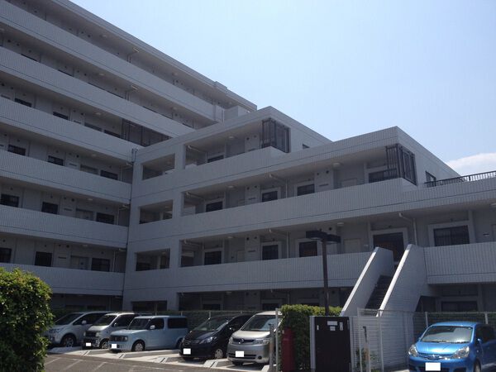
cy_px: 186
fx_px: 502
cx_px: 248
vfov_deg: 40.7
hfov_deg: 52.6
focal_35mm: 35
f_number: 2.4
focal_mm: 4.28
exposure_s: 1/2304
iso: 50
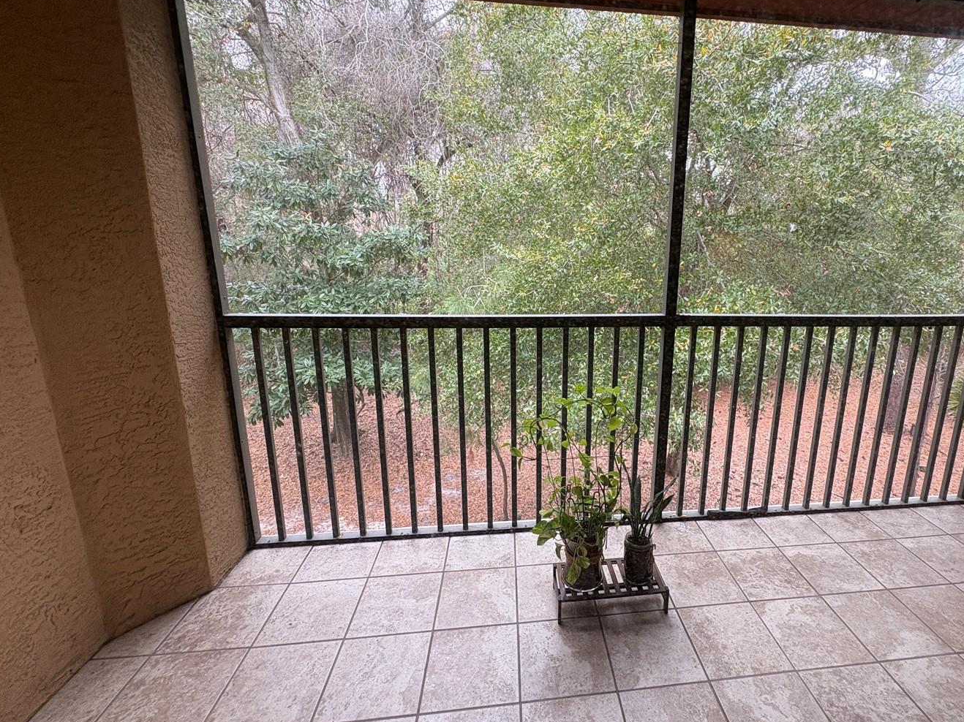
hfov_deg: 90.1
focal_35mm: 17
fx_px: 473
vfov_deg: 74.6
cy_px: 334
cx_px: 568
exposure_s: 1/99
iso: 125
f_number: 2.2
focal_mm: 2.22
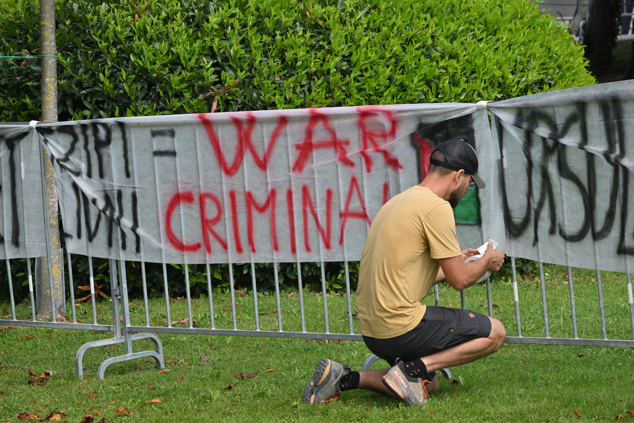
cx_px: 317
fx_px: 3082
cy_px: 212
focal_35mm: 175
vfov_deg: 7.8
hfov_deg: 11.7
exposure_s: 1/640
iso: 1250
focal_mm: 175
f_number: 11
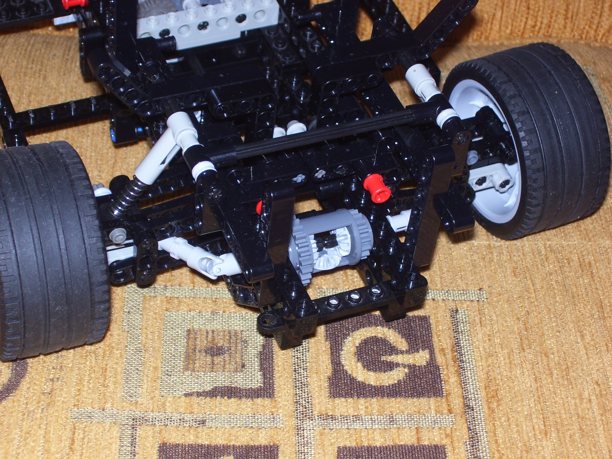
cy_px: 230
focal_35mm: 87
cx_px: 306
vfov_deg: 17.0
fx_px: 1538
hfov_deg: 22.5
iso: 80
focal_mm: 14.3
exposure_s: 1/90
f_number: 4.3
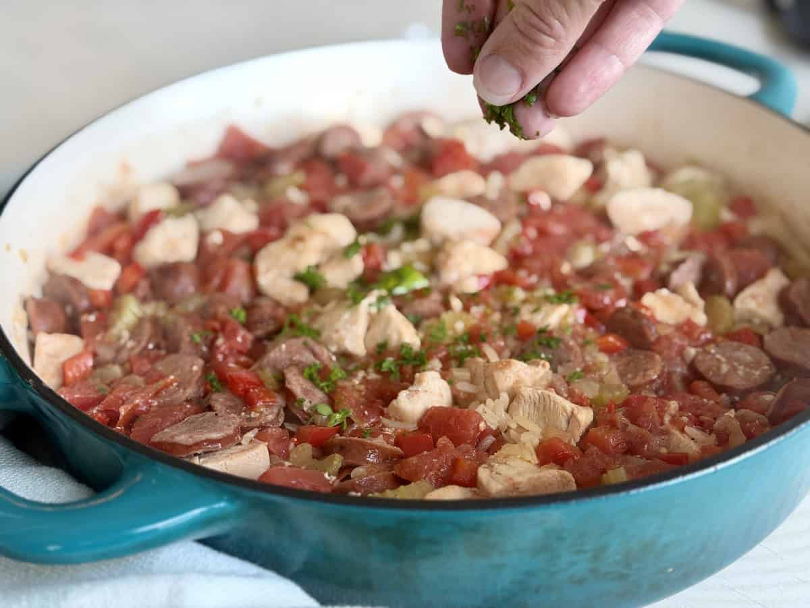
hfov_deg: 39.7
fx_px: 1123
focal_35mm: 48
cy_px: 304
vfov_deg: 30.3
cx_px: 405
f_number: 1.8
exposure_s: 1/60
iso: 125
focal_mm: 6.8
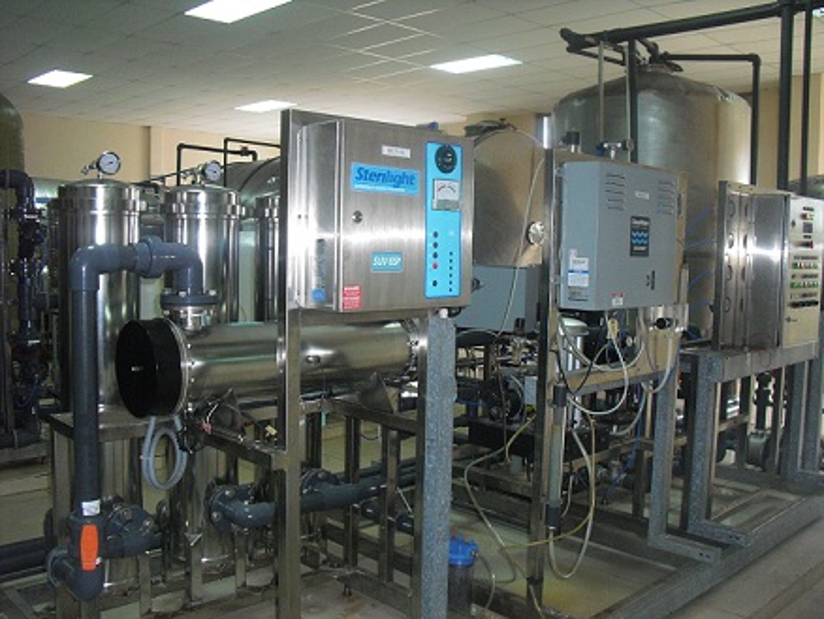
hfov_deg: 51.3
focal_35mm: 36
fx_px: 857
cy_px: 310
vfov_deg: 39.7
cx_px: 412
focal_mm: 6.3
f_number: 3.1
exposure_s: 1/60
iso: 400
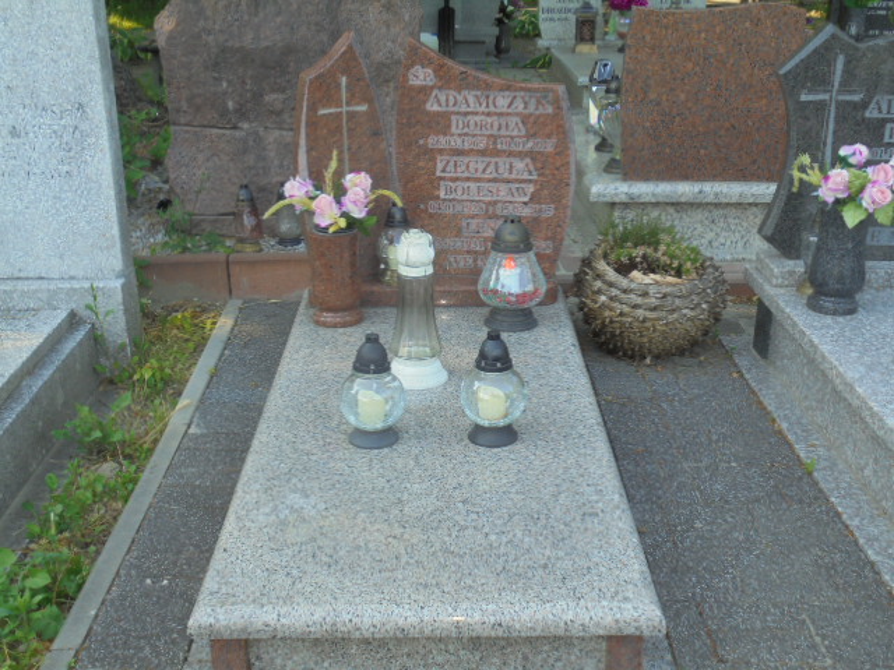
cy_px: 335
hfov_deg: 43.9
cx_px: 447
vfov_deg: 33.6
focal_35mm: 43
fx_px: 1111
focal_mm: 7.8
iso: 100
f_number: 4.5
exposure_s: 1/60
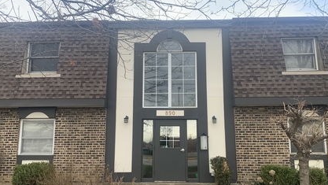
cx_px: 164
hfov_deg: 66.0
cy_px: 107
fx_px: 252
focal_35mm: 29
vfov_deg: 40.1
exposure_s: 1/413
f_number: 1.8
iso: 25
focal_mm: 4.25
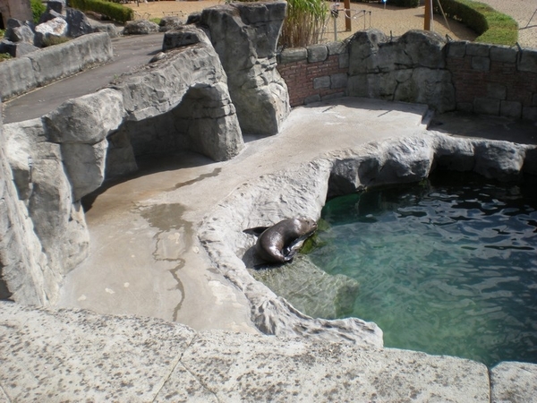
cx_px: 268
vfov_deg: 37.7
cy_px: 202
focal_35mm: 38
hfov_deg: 49.0
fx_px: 589
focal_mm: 6.3
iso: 64
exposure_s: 1/416
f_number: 4.6
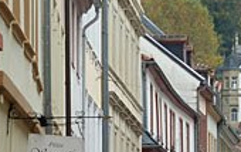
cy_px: 246
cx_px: 255
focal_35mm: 291
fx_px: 1915
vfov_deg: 4.5
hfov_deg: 7.2
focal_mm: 12.8
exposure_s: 1/80
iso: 80
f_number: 4.2
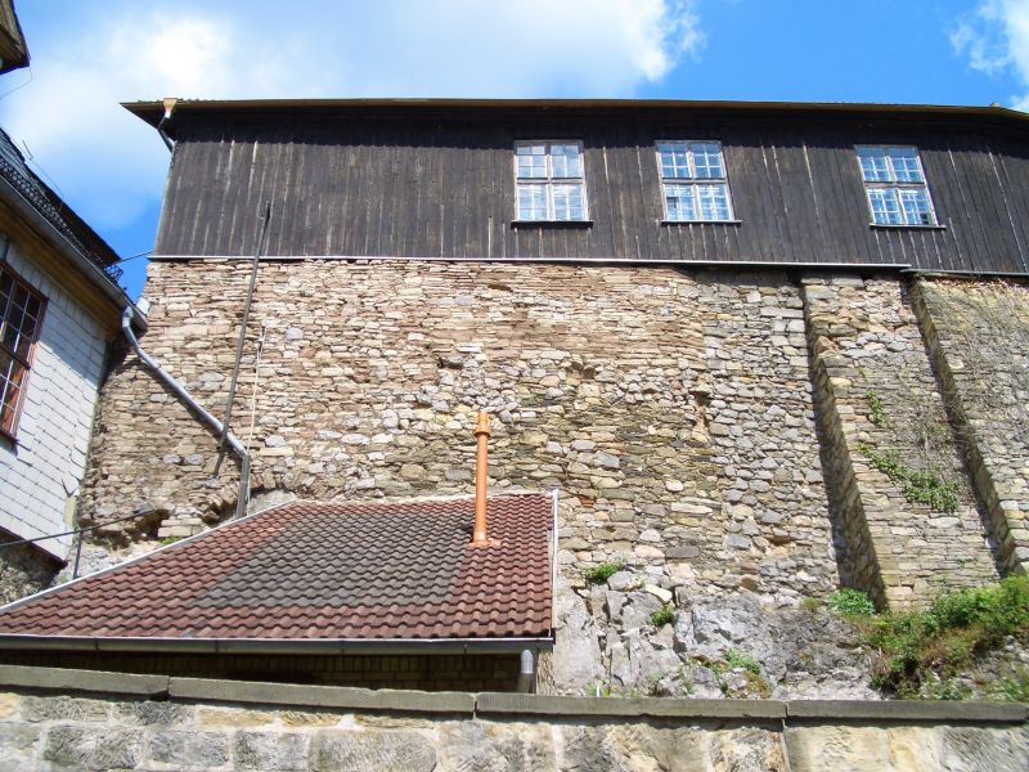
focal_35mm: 35
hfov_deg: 52.6
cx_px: 514
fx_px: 1040
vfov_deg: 40.7
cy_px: 386
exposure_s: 1/320
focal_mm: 5.8
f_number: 4.3
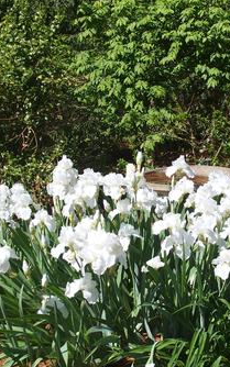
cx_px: 139
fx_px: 601
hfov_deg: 21.6
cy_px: 184
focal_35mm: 60
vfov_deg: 34.0
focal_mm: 9
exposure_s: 1/800
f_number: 3.5
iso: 100
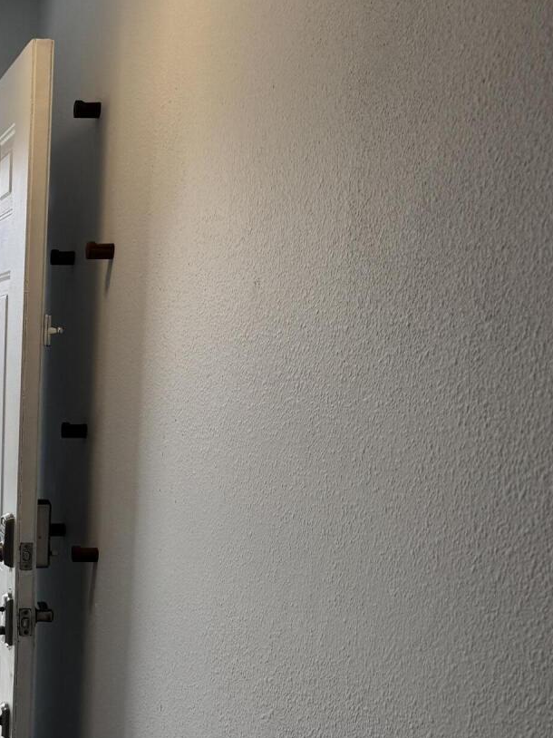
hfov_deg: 22.8
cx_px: -110
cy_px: 540
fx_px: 1257
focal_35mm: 59
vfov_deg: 32.2
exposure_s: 1/470
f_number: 1.78
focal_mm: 6.76
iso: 80
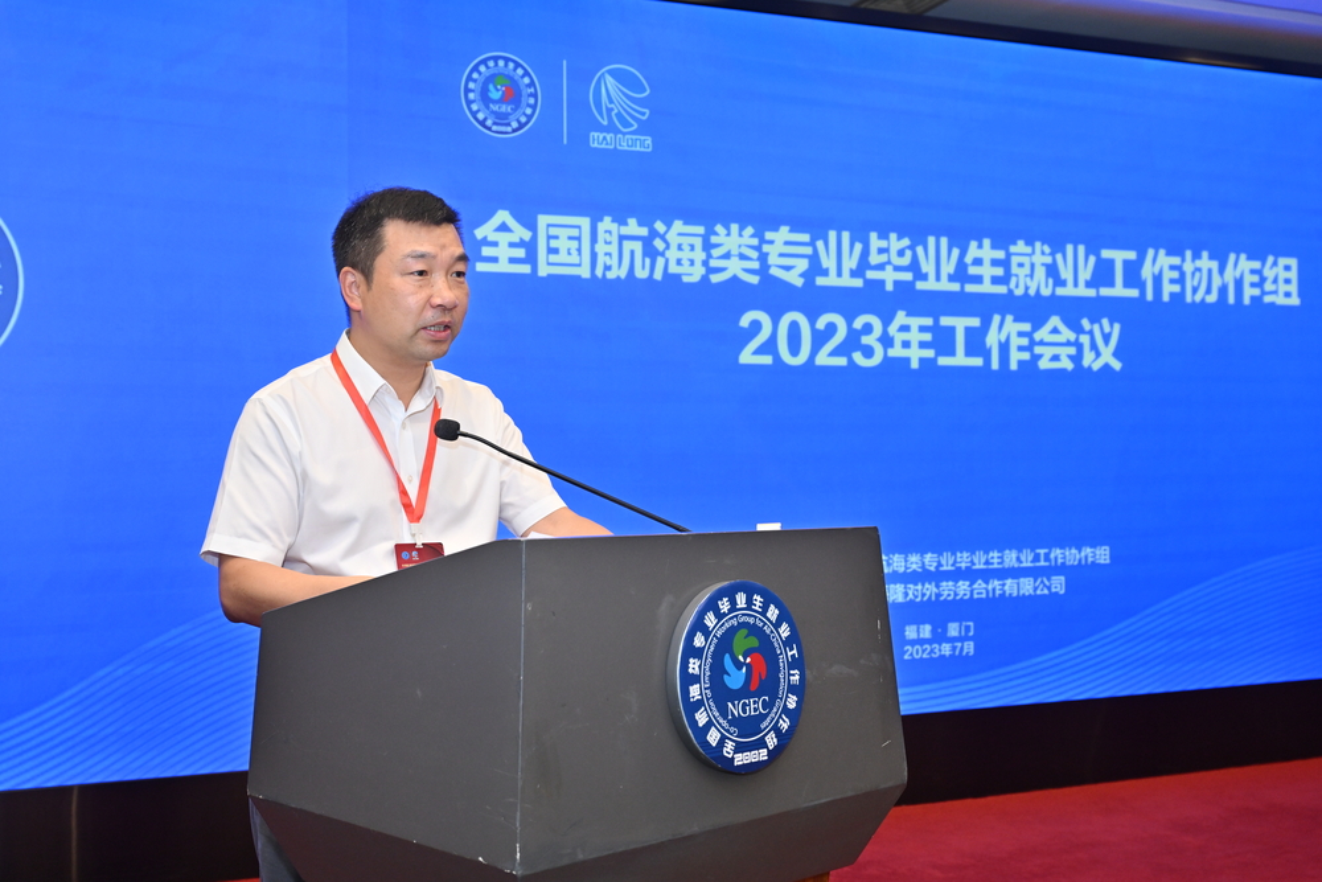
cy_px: 441
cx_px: 661
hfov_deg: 47.4
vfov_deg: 32.6
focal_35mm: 41
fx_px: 1506
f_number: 5.6
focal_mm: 41
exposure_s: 1/125
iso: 800
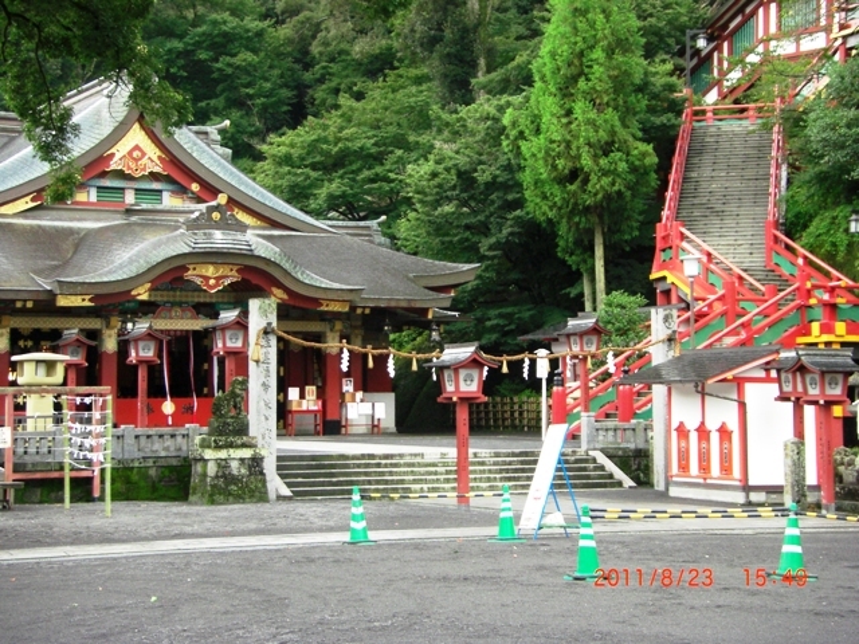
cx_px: 430
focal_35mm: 76
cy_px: 322
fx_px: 1886
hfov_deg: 25.7
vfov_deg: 19.4
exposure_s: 1/25
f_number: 4
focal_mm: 12.6
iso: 200
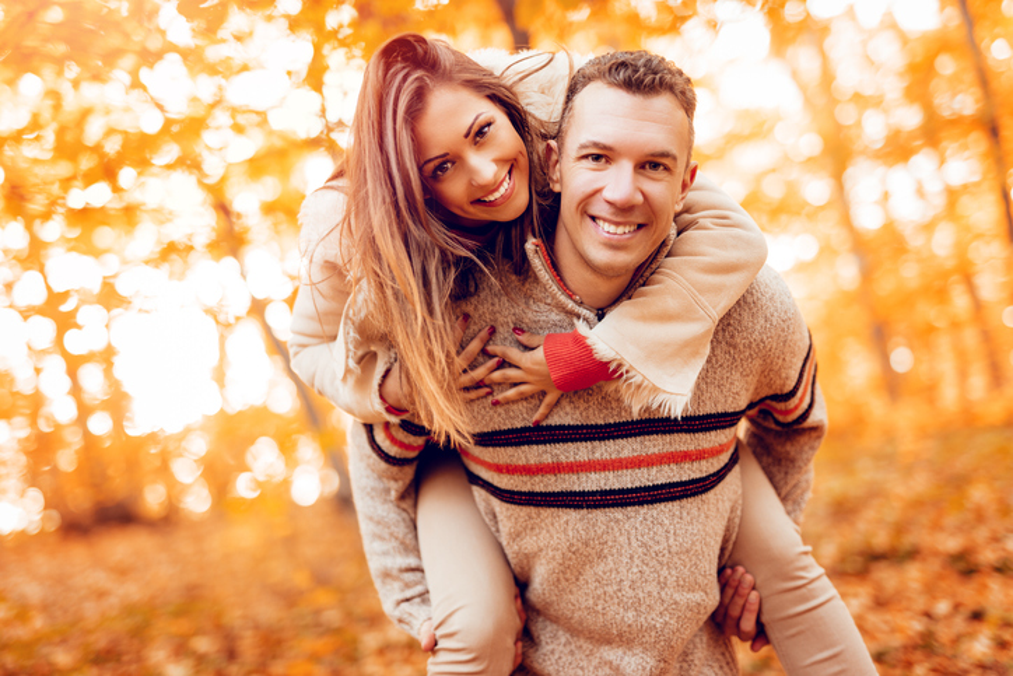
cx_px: 506
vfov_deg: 27.0
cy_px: 338
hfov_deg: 39.6
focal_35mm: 50
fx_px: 1407
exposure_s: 1/125
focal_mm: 50
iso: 320
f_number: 1.4
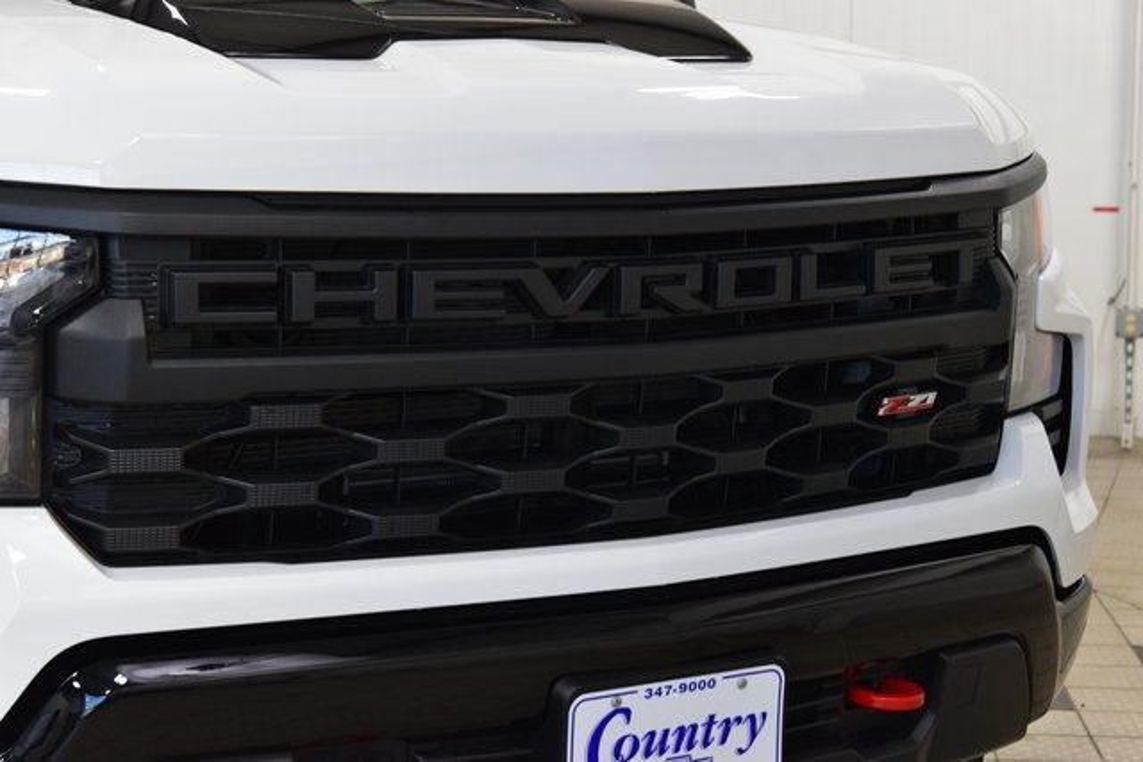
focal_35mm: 75
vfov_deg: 18.2
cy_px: 381
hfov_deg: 27.0
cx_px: 572
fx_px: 2382
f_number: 6.3
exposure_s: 1/60
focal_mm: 50
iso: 1600
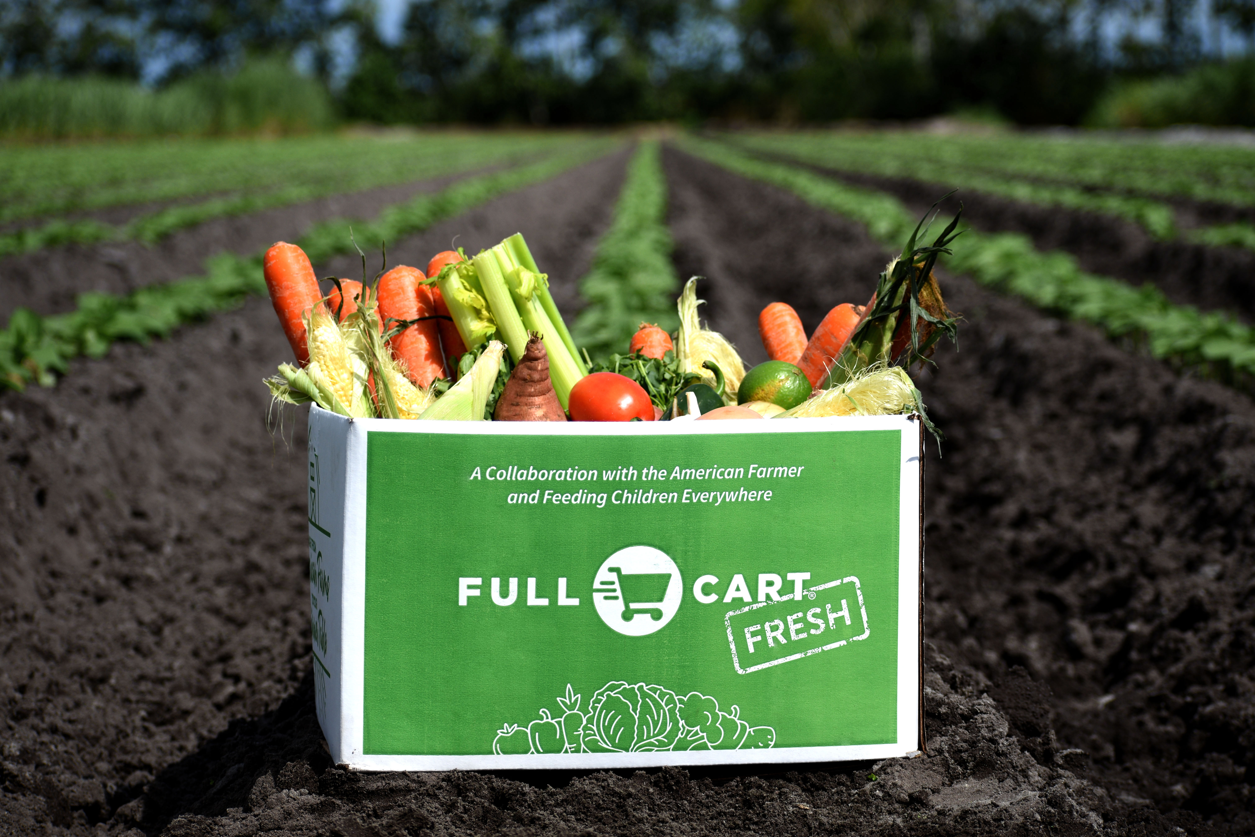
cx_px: 628
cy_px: 418
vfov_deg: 13.0
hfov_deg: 19.5
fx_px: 3660
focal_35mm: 105
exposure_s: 1/1000
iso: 100
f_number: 4.5
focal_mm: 70
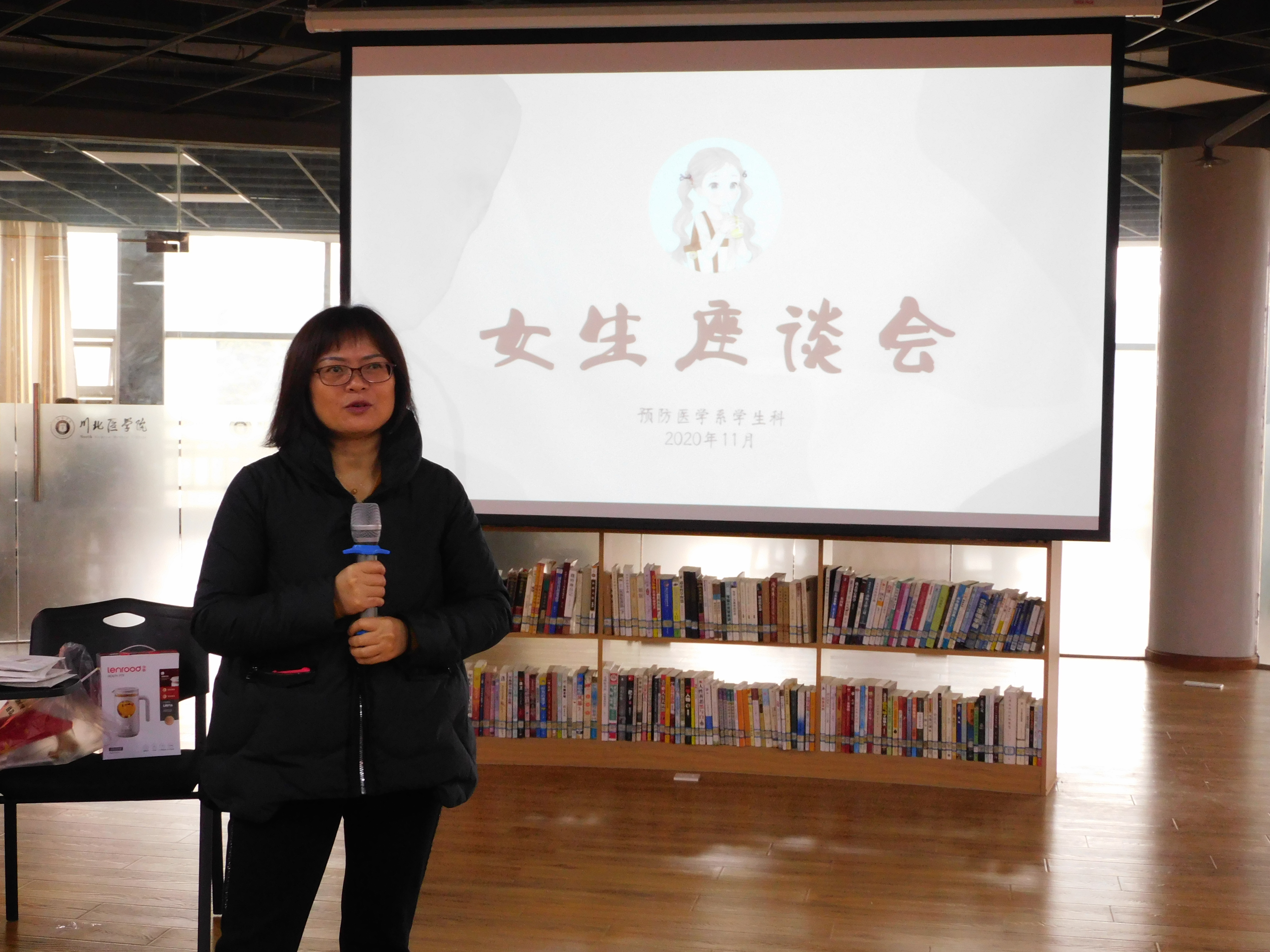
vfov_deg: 29.1
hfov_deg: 38.2
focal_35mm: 50
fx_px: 1834
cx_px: 635
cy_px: 476
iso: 400
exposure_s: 1/25
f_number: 4
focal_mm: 9
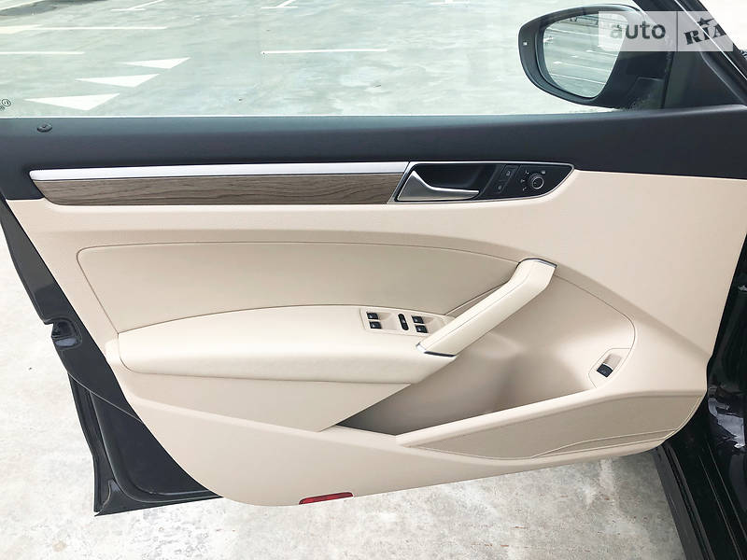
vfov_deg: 49.7
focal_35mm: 28
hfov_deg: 63.4
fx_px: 604
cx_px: 374
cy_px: 280
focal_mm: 4
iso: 20
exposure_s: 1/1080
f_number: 1.8
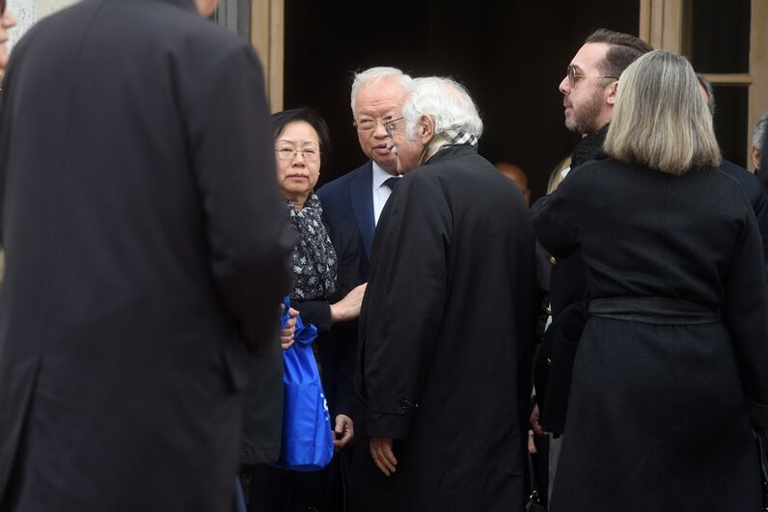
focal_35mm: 200
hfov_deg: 10.3
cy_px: 256
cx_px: 384
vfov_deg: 6.9
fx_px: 4267
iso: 800
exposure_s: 1/640
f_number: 5.6
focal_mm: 200
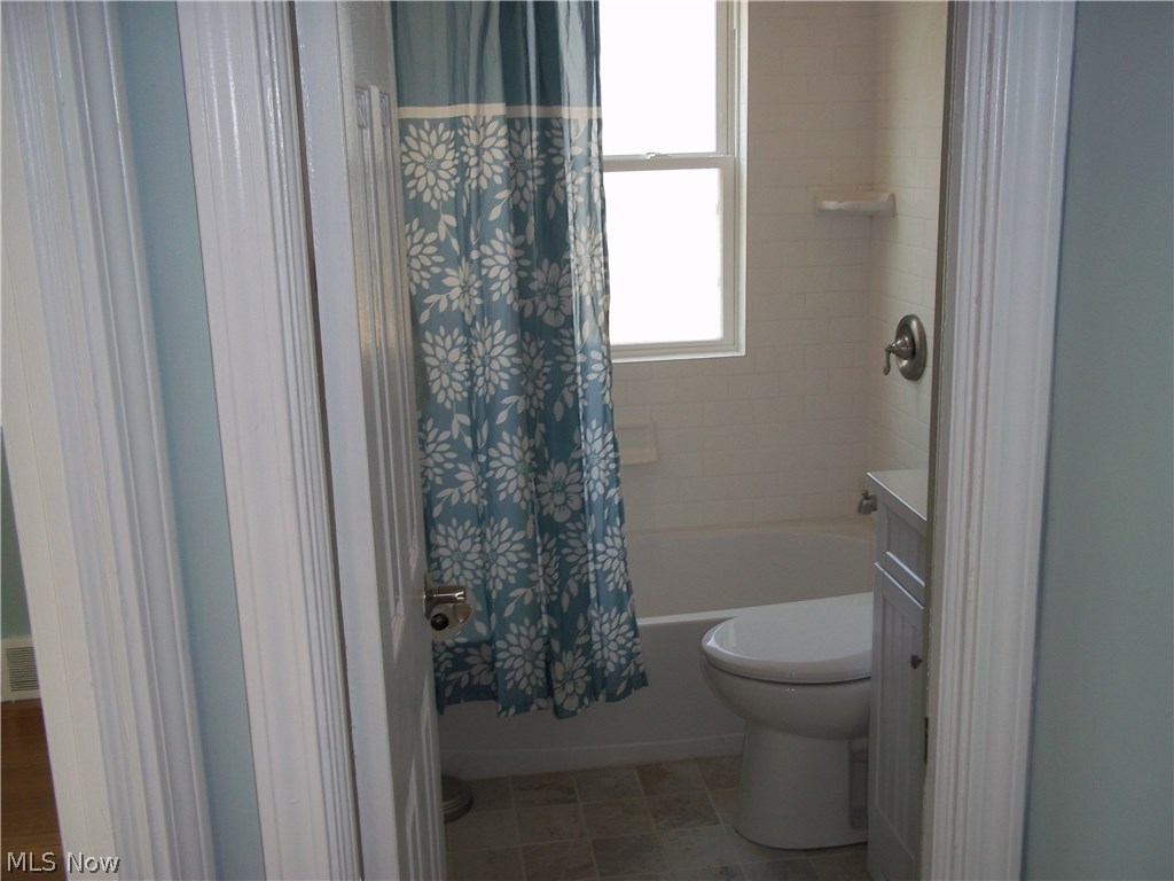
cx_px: 587
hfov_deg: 51.4
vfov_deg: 39.7
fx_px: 1221
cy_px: 440
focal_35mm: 36
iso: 80
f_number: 3.1
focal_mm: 6.5
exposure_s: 1/30
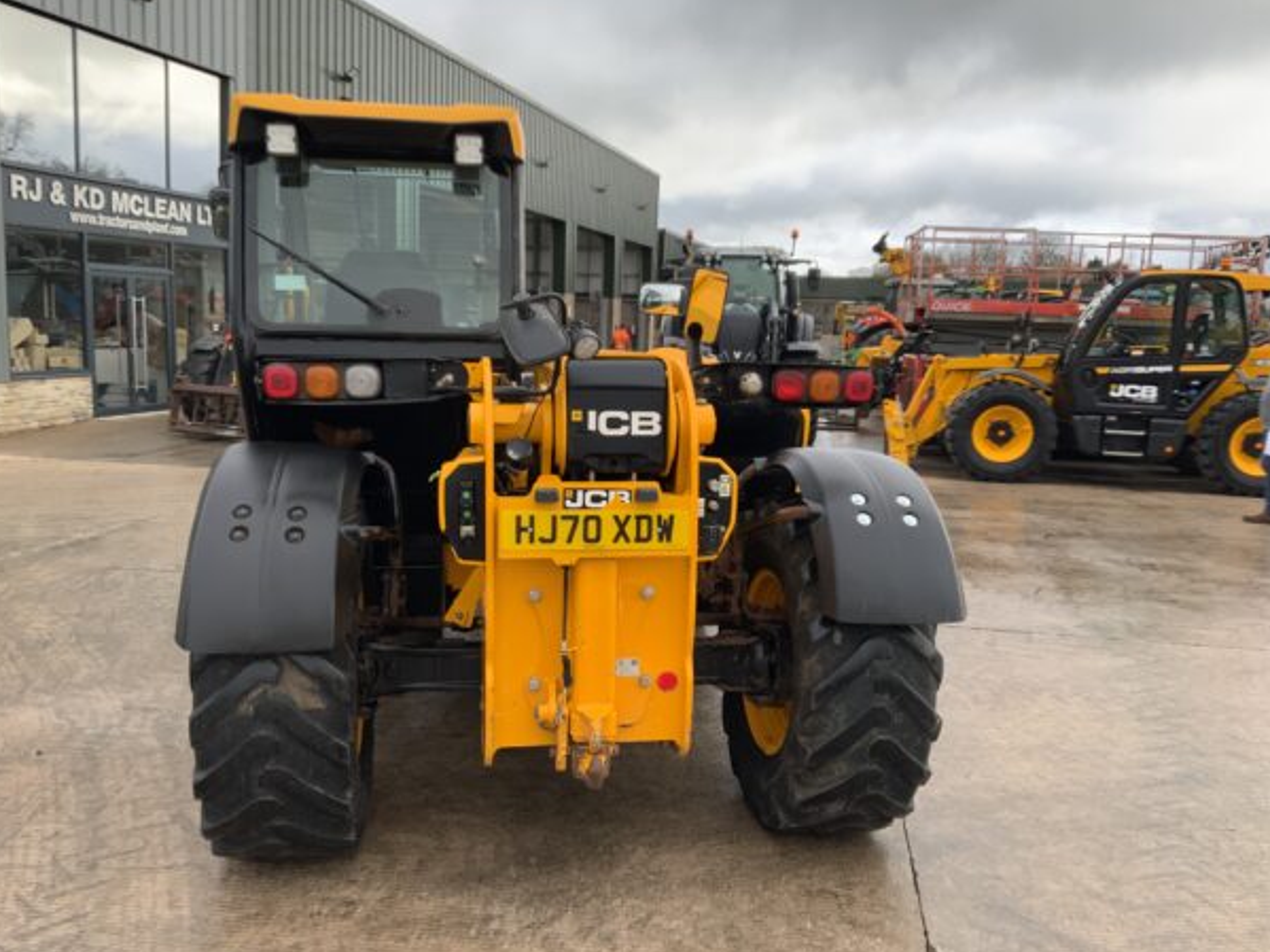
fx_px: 1137
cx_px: 632
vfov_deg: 45.4
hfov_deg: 58.4
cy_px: 490
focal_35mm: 31
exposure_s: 1/224
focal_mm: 3
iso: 16
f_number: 1.8
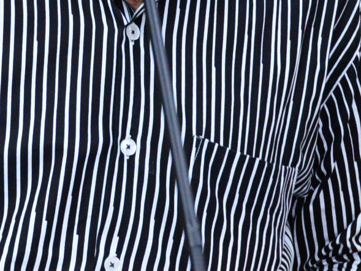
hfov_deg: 11.4
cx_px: 30
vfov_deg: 8.6
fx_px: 1794
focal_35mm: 172
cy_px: 89
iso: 2500
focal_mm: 35
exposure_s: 1/60
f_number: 5
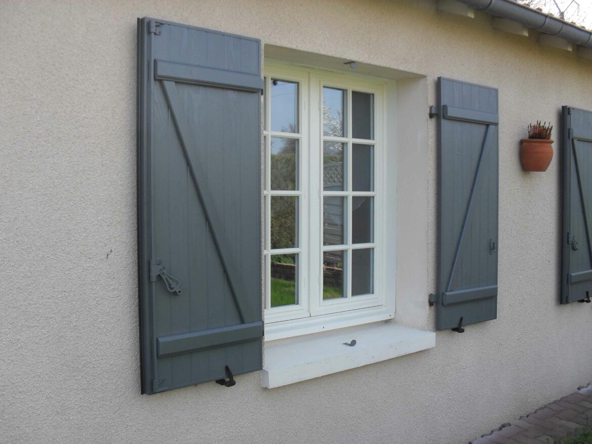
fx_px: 599
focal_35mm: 35
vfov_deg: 40.7
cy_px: 222
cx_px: 296
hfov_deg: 52.6
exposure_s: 1/350
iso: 100
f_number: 3.2
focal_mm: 6.3
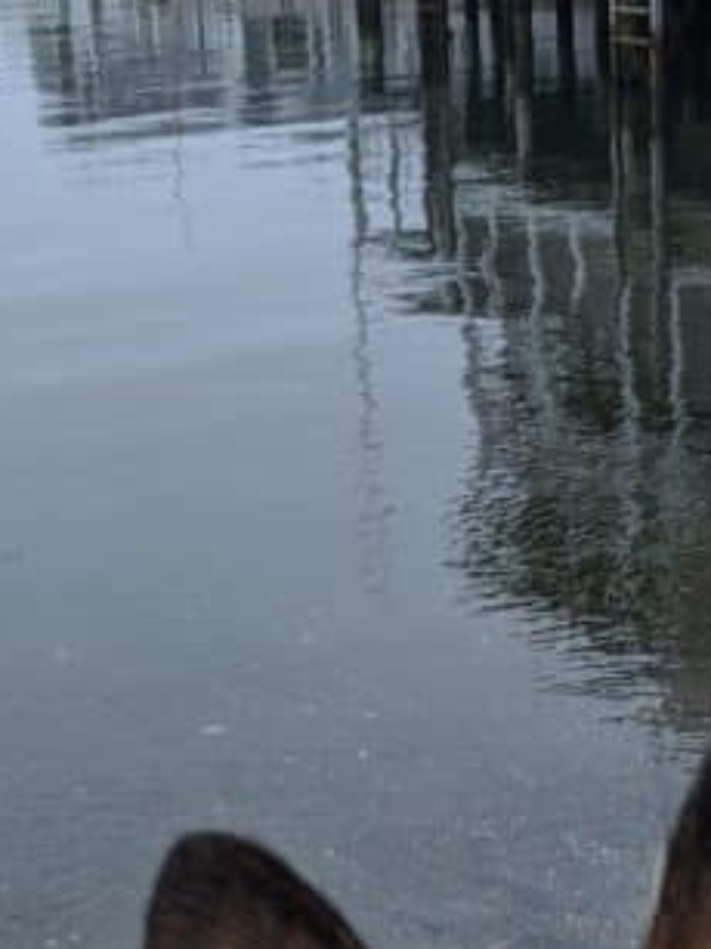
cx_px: 356
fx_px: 2412
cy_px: 655
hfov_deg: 16.8
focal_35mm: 88
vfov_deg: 22.1
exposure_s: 1/52.5
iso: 100
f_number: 1.8
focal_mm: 4.44
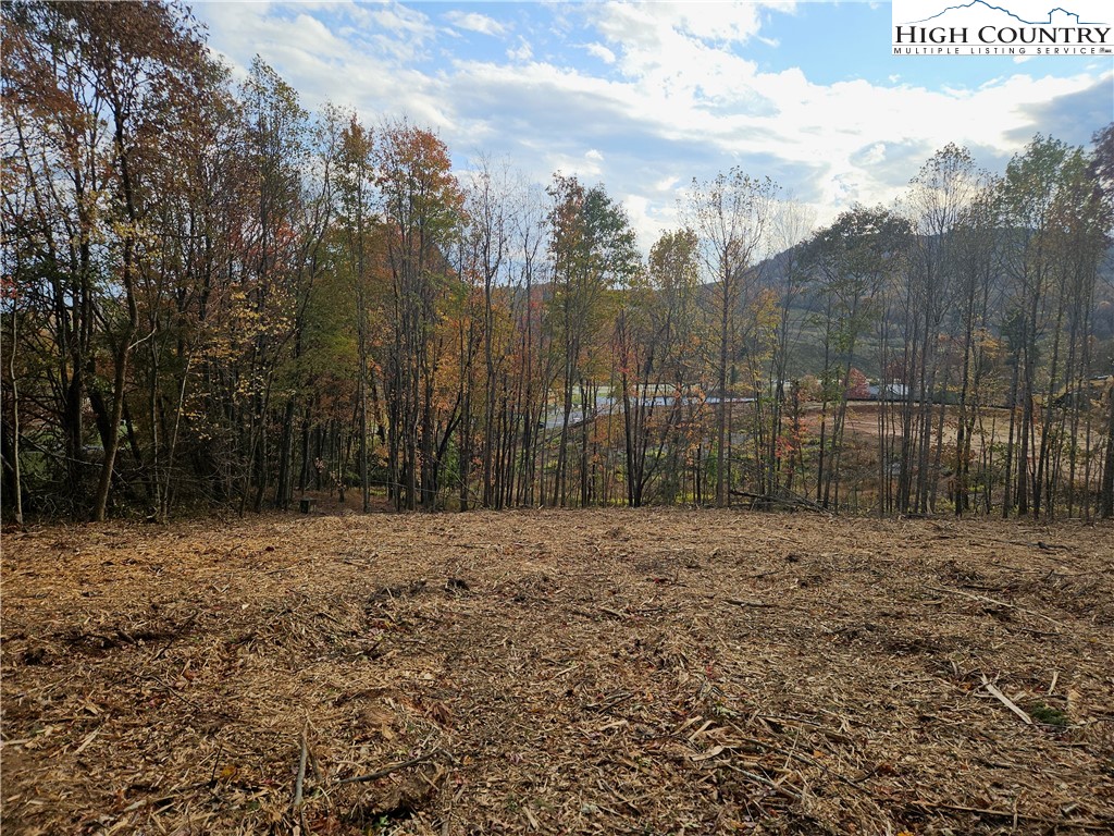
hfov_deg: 73.9
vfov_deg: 58.9
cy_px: 418
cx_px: 557
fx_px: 740
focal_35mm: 23
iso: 25
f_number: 1.8
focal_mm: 5.4
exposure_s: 1/1099
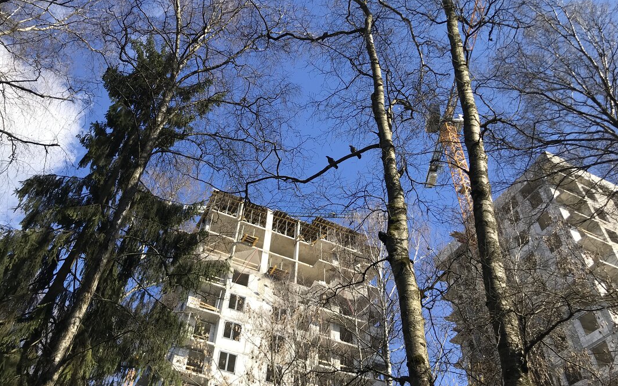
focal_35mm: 30
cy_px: 166
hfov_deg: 62.9
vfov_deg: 41.7
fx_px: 505
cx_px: 310
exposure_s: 1/1076
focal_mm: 3.99
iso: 20
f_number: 1.8
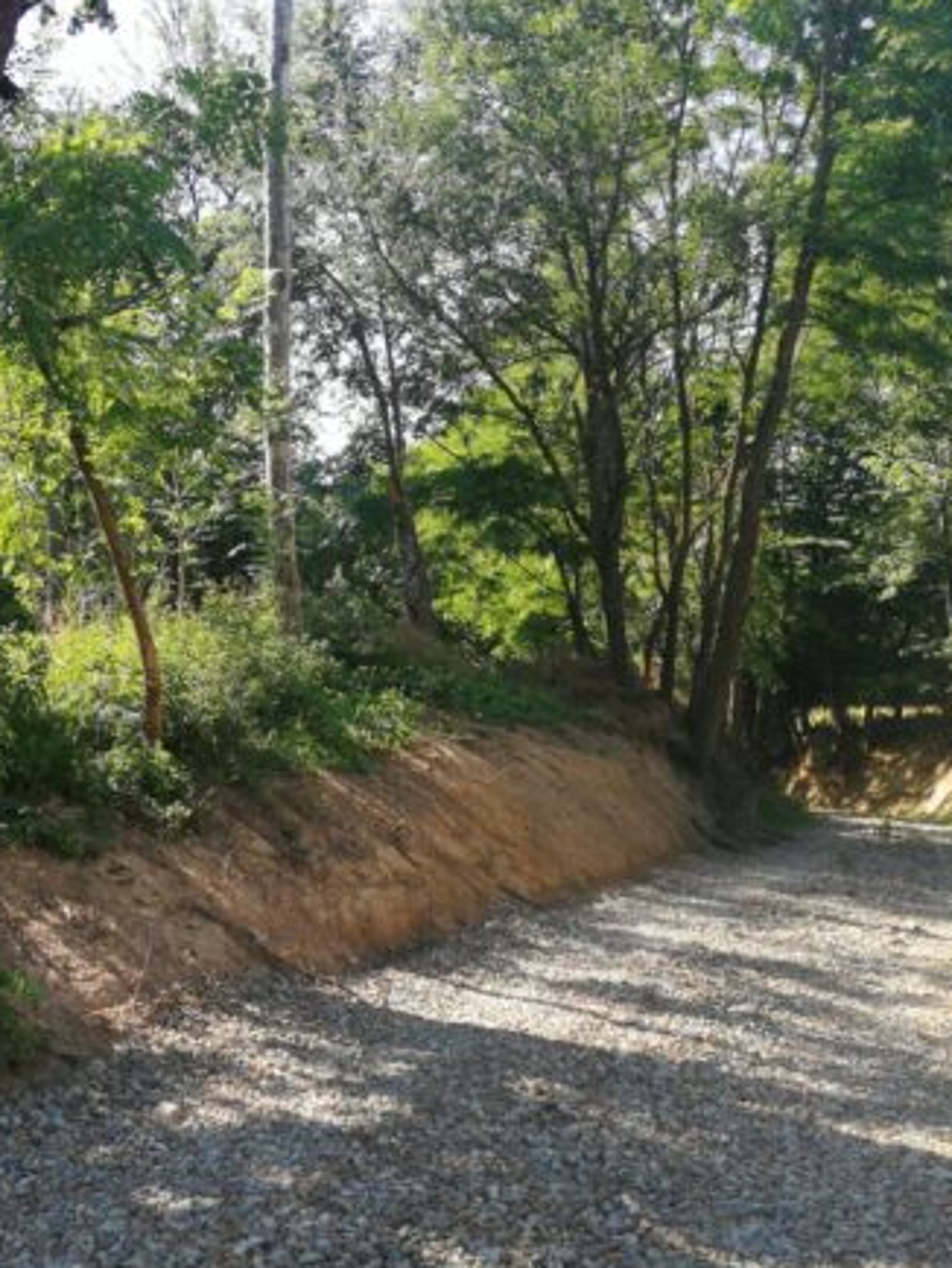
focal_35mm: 37
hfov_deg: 38.0
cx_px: 276
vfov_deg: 50.1
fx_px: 1355
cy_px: 640
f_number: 1.8
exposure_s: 1/357
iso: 50
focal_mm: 3.95
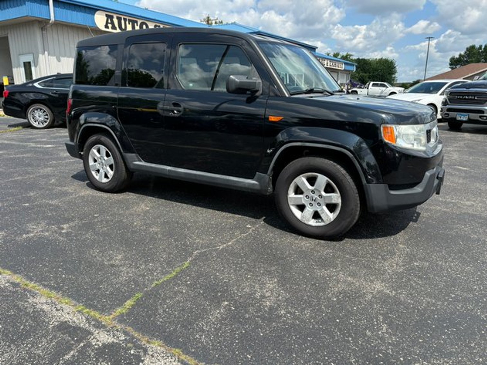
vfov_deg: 53.1
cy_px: 182
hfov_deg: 67.3
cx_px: 244
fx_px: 366
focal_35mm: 26
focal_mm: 5.96
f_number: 1.6
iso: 50
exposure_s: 1/1477
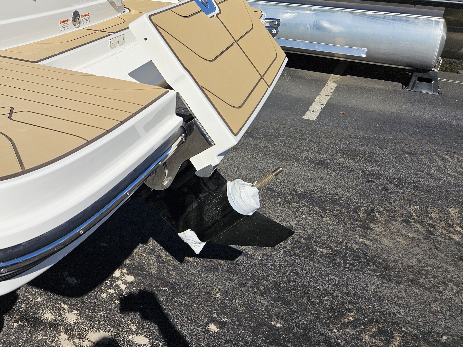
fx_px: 495
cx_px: 95
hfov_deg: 47.5
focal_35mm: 37
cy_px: 69
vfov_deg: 37.3
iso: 25
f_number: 1.8
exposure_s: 1/4993
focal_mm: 5.4
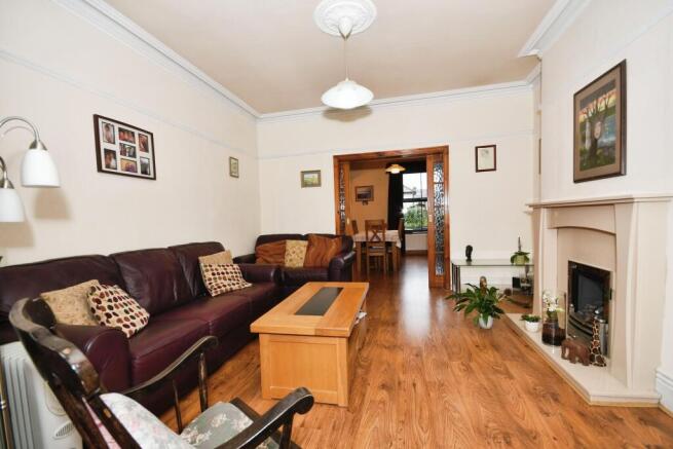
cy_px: 224
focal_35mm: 15
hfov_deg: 100.4
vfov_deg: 77.4
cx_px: 336
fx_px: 280
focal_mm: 10
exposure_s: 1/60
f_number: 8
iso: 400
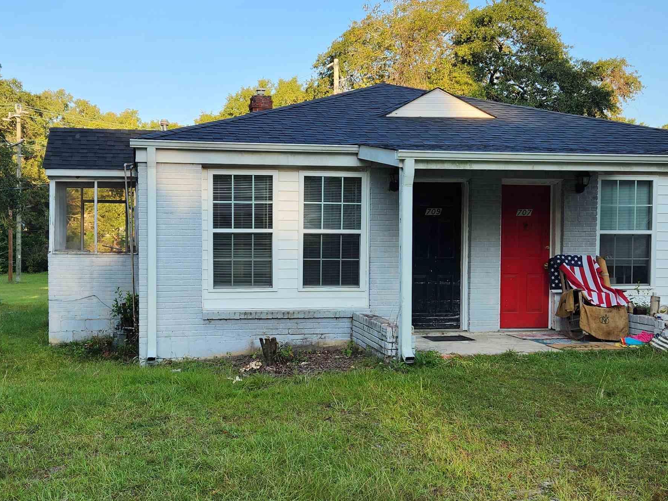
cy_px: 260
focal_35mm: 40
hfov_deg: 46.6
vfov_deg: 36.0
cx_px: 275
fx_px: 772
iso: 20
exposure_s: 1/416
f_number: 1.8
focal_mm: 5.4
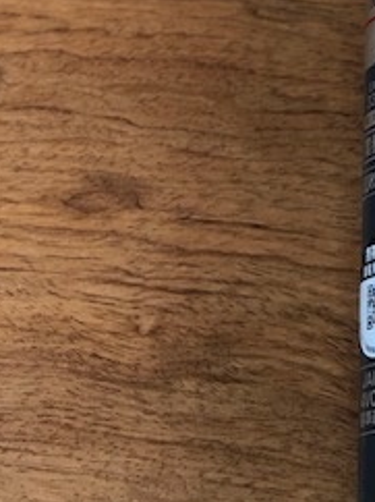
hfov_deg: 9.6
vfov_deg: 13.0
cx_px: 485
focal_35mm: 151
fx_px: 2185
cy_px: 62
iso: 50
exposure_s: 1/30
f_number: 2.8
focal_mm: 6.6
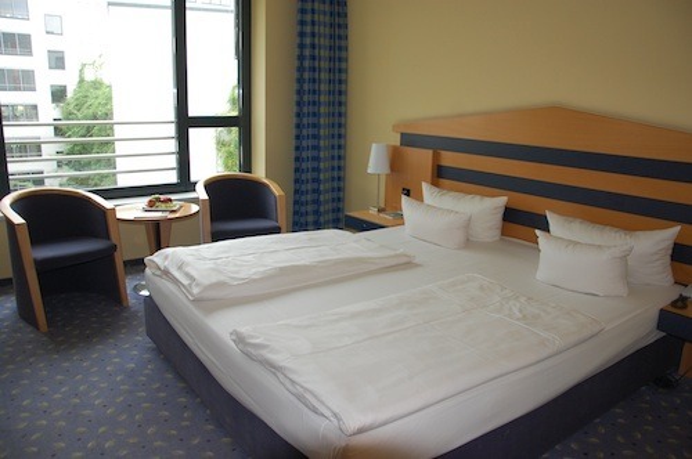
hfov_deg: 67.4
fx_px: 518
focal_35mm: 27
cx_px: 346
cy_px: 230
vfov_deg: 47.8
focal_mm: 18
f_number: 3.5
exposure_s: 1/80
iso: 400
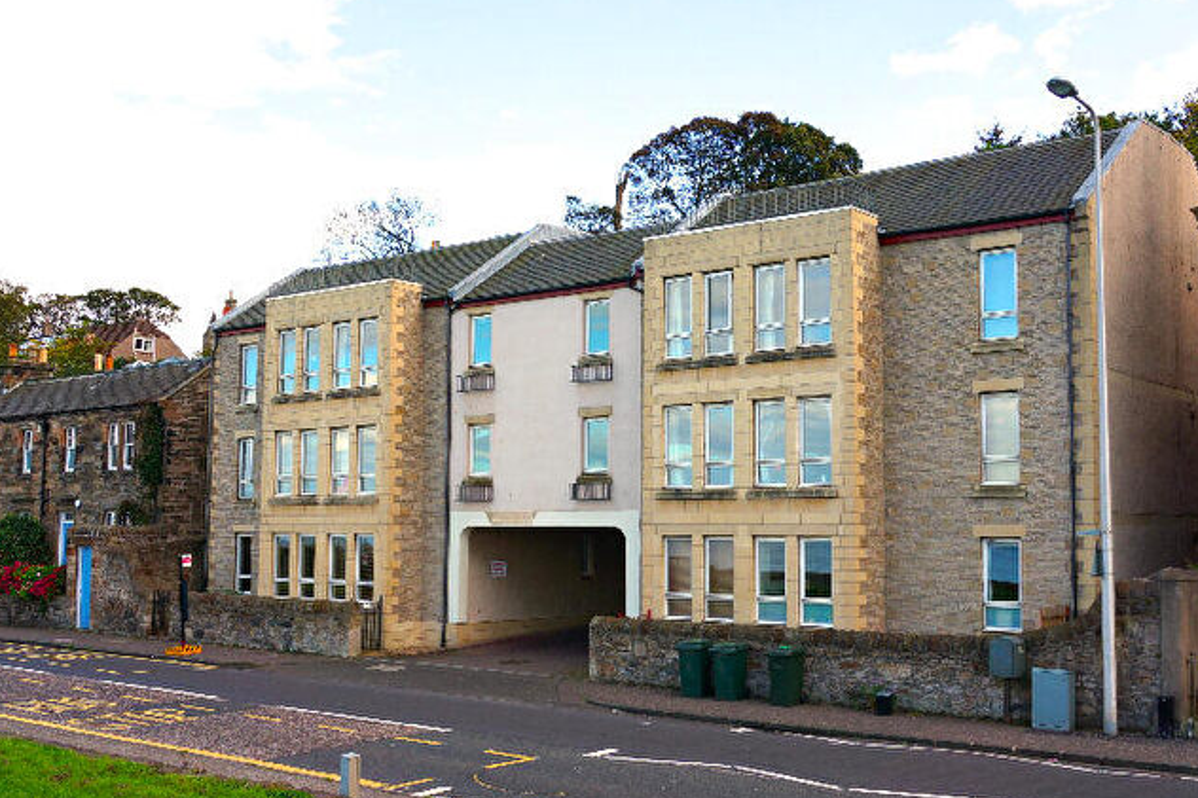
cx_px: 641
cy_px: 430
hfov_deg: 46.8
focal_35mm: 42
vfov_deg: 32.2
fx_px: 1382
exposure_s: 1/125
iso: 100
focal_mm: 25
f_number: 8
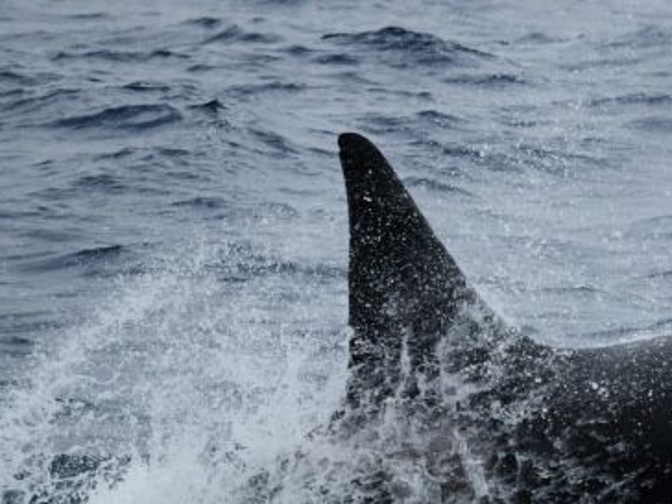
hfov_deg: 2.0
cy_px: 324
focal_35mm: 1013
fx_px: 19665
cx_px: 666
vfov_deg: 1.5
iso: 1100
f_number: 6.3
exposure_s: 1/8000
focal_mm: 480
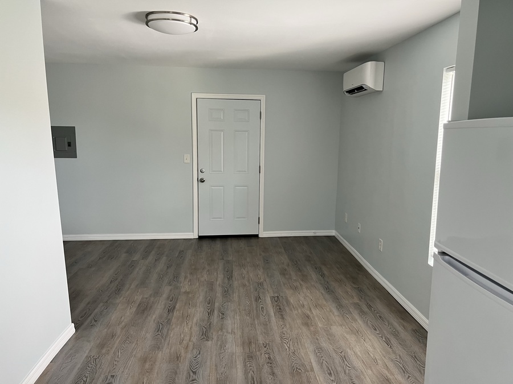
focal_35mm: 26
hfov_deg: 67.3
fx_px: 385
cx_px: 256
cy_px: 192
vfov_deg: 53.1
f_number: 1.5
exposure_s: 1/71
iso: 125
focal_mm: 5.7
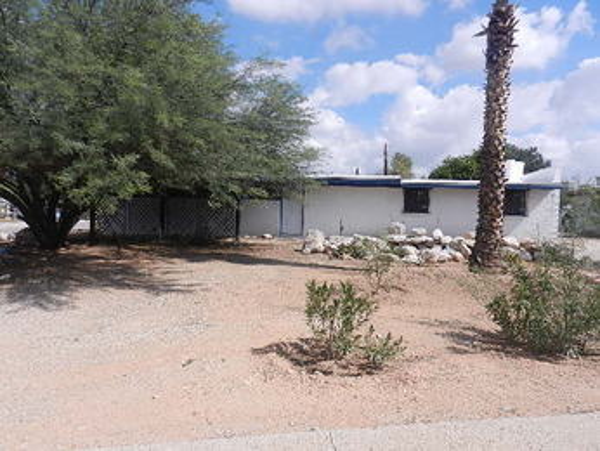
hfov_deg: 69.4
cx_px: 300
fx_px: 434
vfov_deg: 54.9
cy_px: 226
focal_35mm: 25
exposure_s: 1/2000
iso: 160
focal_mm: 4.5
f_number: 3.5
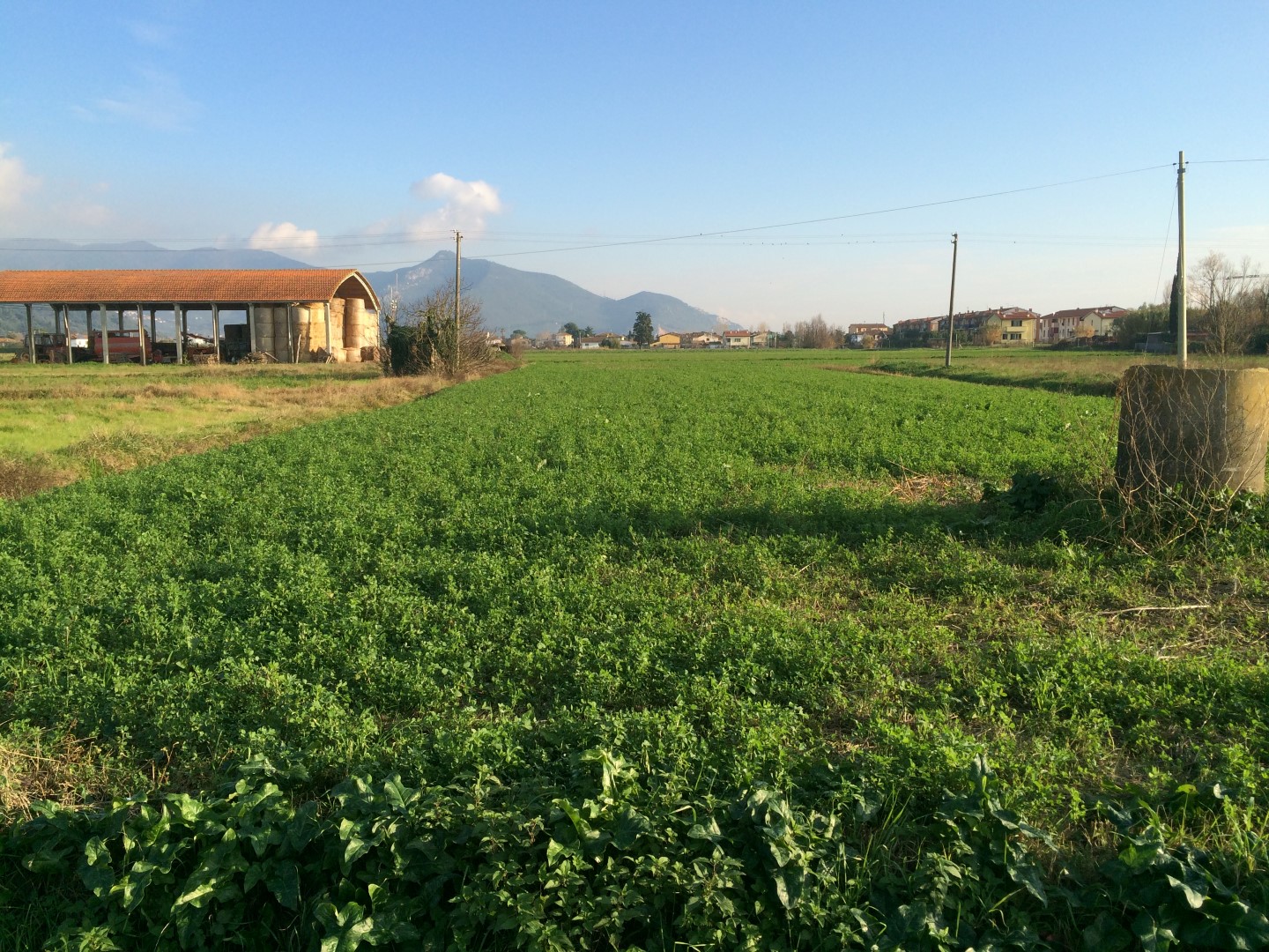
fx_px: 1063
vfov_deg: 48.2
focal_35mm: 29
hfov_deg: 61.7
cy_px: 476
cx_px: 634
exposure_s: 1/1208
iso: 32
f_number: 2.2
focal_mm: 4.15
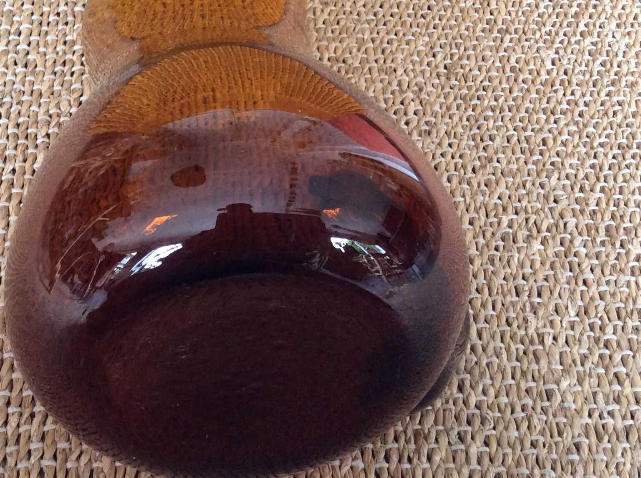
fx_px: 998
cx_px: 177
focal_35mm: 54
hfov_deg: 35.0
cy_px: 211
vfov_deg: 26.9
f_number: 2.4
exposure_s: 1/25
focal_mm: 3.3
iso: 160
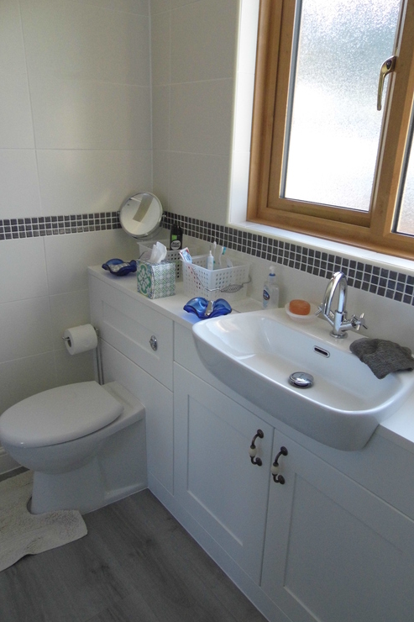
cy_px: 314
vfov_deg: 67.4
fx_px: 466
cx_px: 213
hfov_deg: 47.9
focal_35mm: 27
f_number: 3
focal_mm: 4.5
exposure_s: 1/60
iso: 200
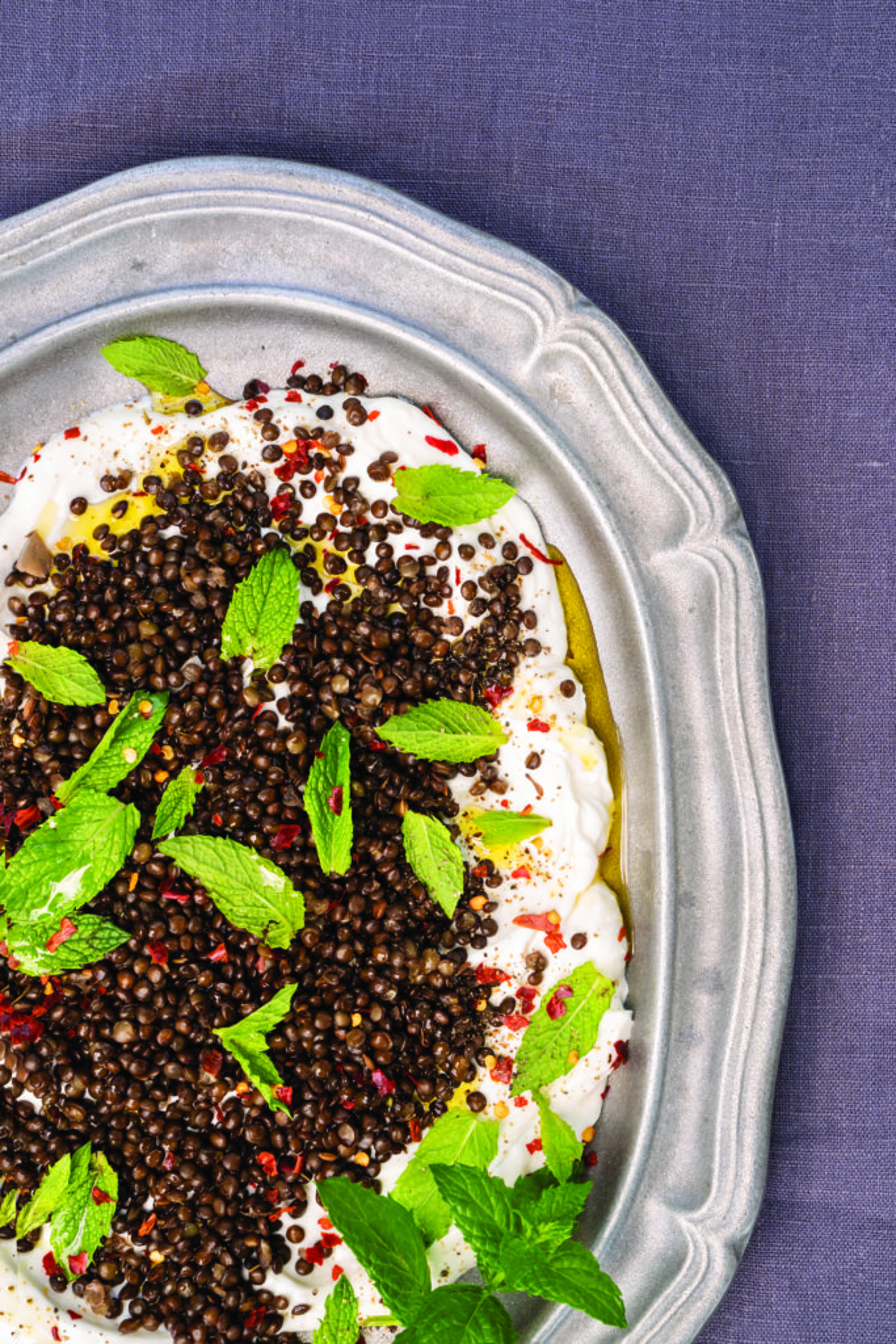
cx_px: 448
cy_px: 672
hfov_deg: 20.9
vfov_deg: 31.0
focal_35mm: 65
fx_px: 2426
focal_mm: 65
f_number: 14
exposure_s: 1/4
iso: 100
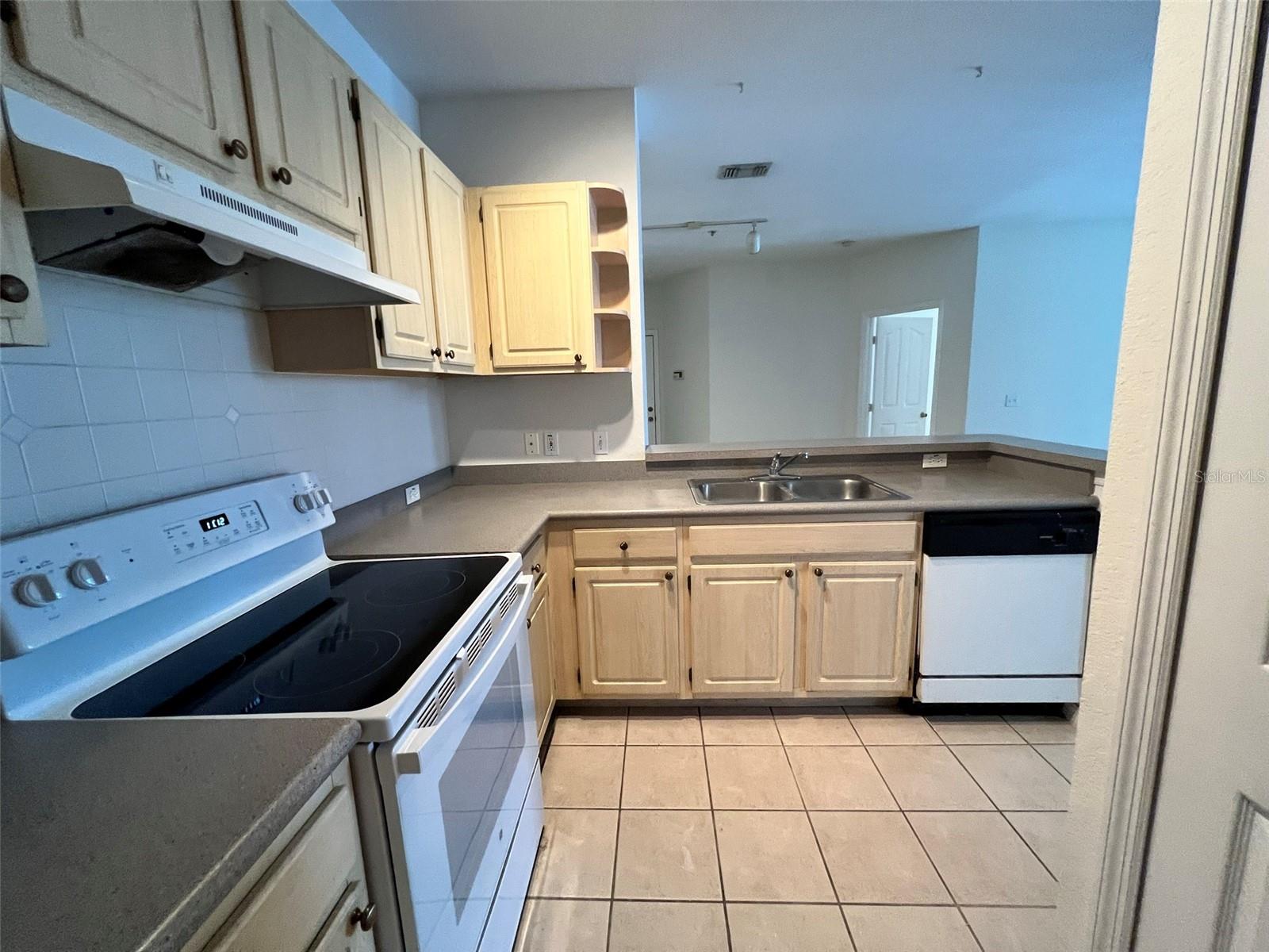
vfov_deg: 89.9
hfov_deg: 106.2
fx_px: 477
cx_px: 634
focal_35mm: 13
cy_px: 476
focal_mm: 1.57
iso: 320
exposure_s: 1/60
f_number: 1.8
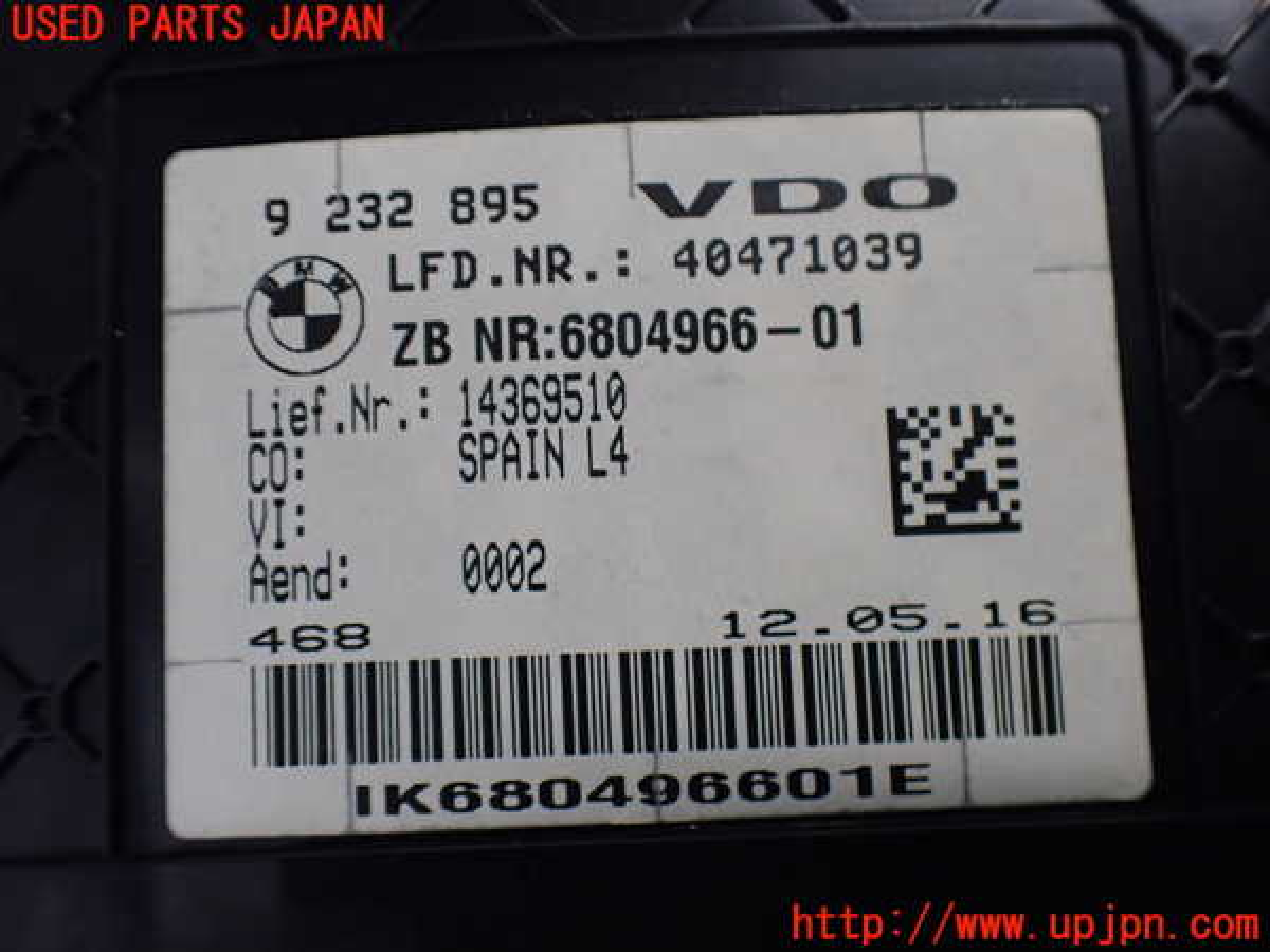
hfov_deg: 60.0
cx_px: 635
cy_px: 476
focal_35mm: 30
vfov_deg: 46.8
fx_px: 1101
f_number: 2.3
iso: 400
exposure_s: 1/125
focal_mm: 5.4
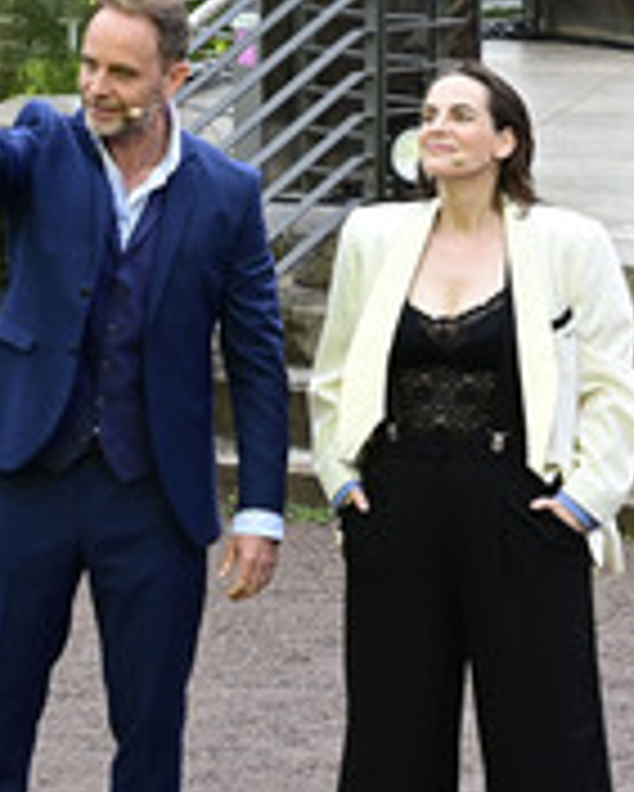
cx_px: 218
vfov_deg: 11.5
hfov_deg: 9.2
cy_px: 495
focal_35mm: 168
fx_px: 3937
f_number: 11
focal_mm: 70
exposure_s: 1/80
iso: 800
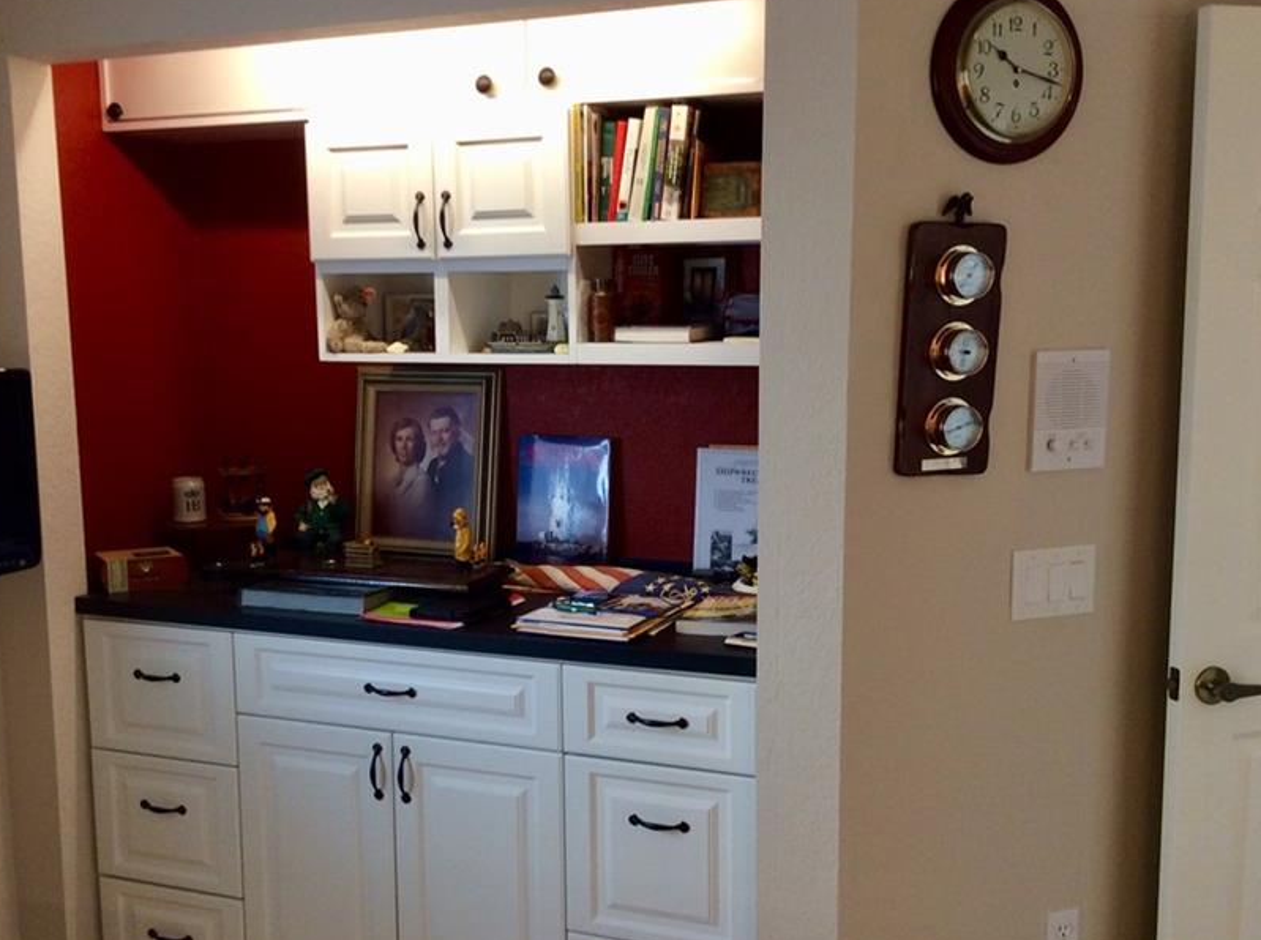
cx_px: 582
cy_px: 528
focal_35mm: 41
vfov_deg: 35.0
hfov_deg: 45.8
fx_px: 1491
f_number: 2.4
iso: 50
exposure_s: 1/25
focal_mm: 3.3
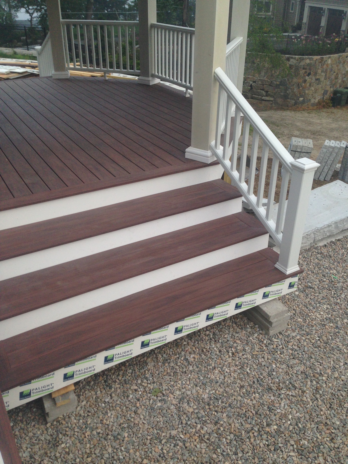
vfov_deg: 55.4
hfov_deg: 42.9
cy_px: 232
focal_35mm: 33
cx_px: 174
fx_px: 442
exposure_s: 1/120
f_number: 2.4
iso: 80
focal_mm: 4.12
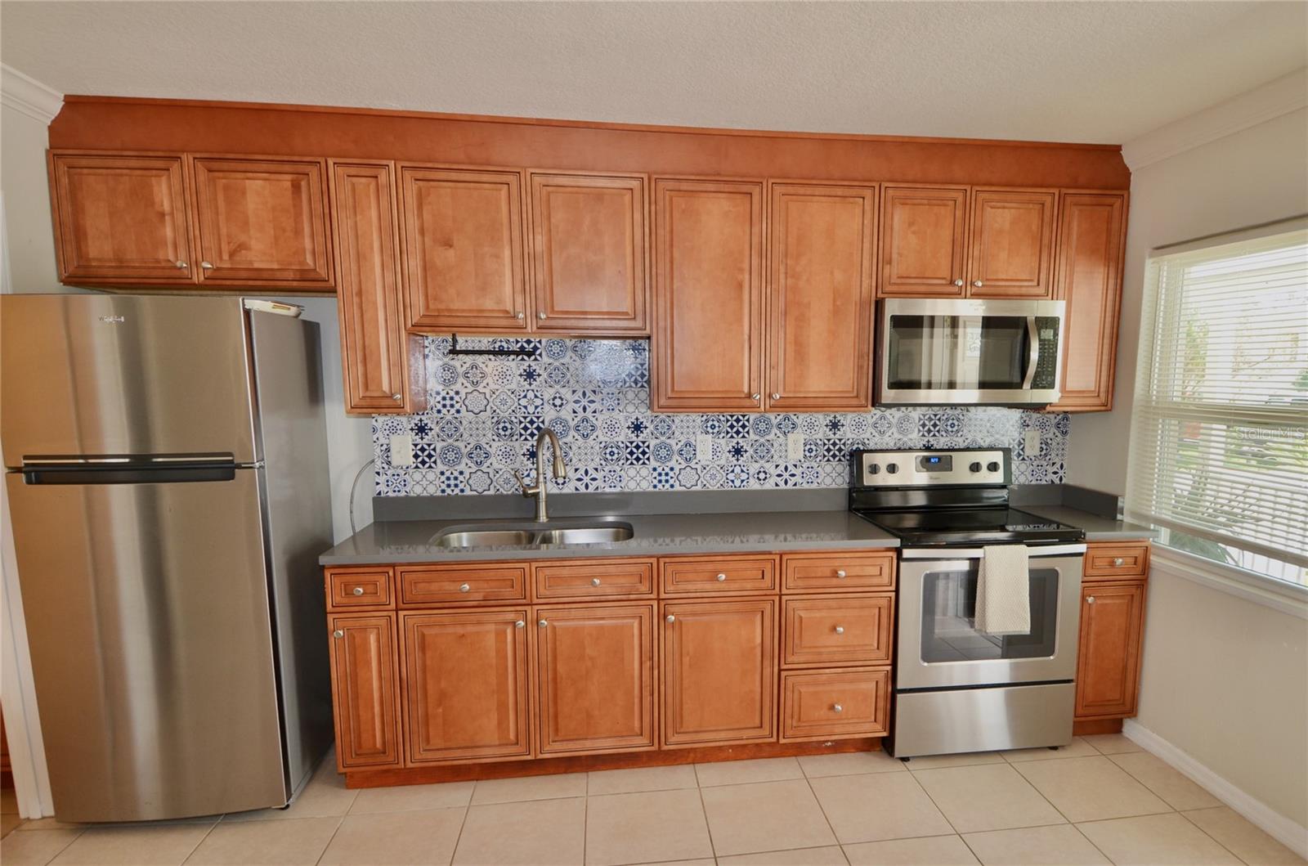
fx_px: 1305
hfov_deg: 53.2
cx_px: 654
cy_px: 433
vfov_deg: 36.7
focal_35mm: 36
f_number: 4
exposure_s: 1/60
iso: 220
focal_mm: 24
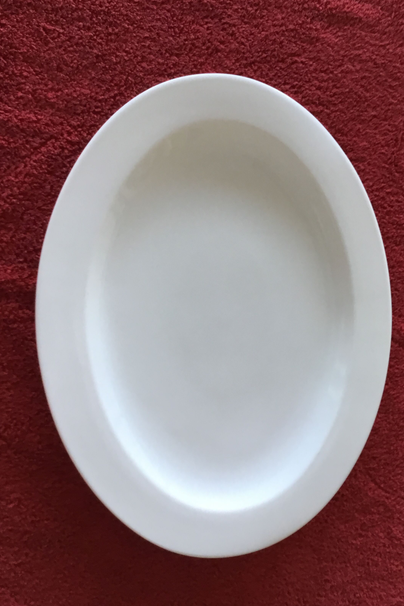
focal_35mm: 33
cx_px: 228
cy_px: 299
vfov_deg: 57.2
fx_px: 555
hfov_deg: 39.9
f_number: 2.4
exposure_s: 1/33
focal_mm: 3.3
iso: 80
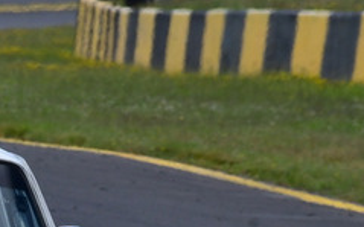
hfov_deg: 0.8
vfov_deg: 0.5
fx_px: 25358
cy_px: 247
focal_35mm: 2558
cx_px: -62
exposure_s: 1/640
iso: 640
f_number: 13
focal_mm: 500
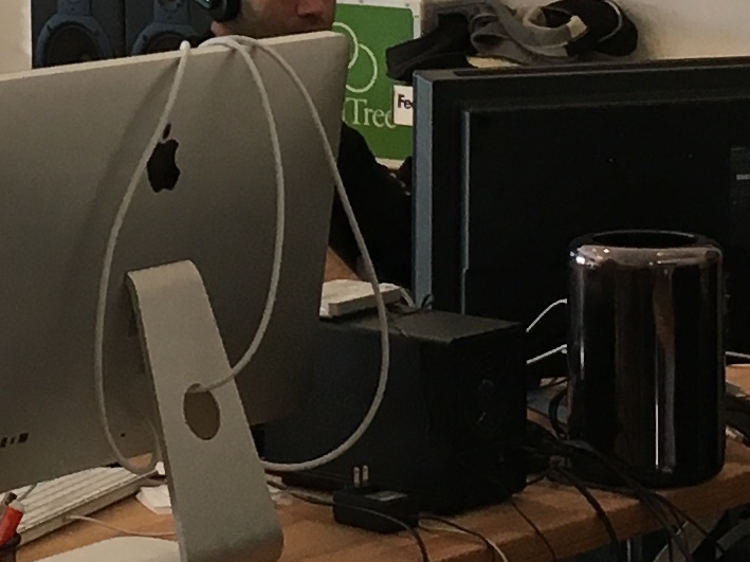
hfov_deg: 11.9
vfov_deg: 8.9
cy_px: -115
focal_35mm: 165
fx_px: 3573
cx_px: 84
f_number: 2.2
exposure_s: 1/30
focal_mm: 4.15
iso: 25
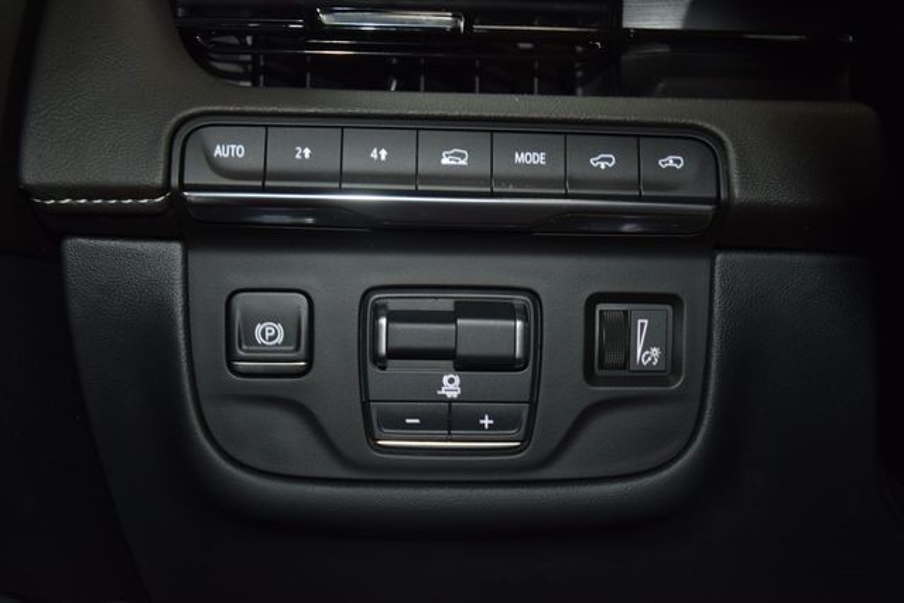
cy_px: 302
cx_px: 452
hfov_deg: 38.9
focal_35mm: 51
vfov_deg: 26.5
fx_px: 1281
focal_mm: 34
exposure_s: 1/6
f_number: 4
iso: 560
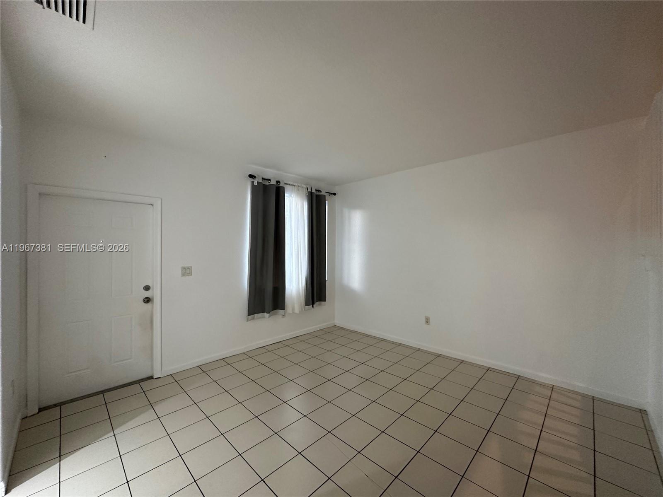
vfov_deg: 85.7
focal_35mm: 14
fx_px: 268
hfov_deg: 102.1
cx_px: 332
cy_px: 248
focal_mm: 2.22
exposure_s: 1/120
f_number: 2.2
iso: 320
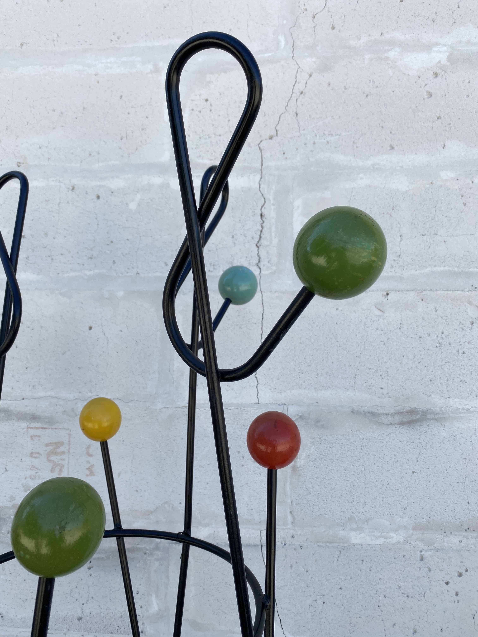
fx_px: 479
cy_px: 318
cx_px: 239
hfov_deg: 53.1
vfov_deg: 67.3
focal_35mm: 26
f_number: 1.8
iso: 32
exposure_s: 1/1114
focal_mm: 4.25
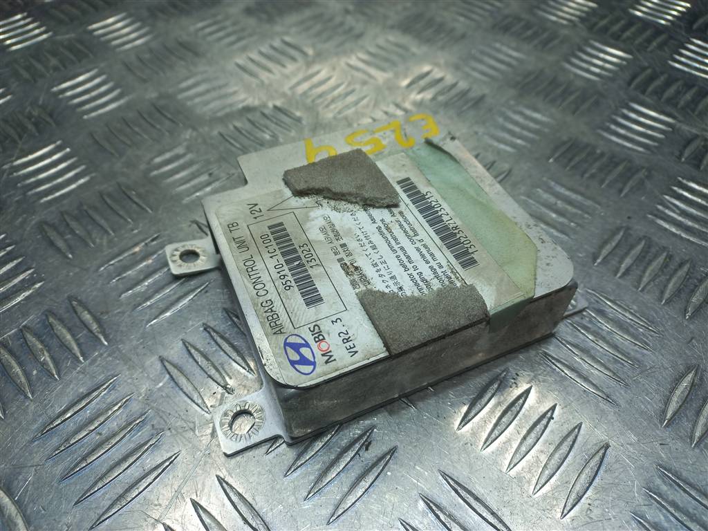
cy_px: 266
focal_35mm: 25
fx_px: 511
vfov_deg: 54.9
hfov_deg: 69.4
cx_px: 354
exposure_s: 1/100
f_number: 1.8
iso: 25
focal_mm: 4.6
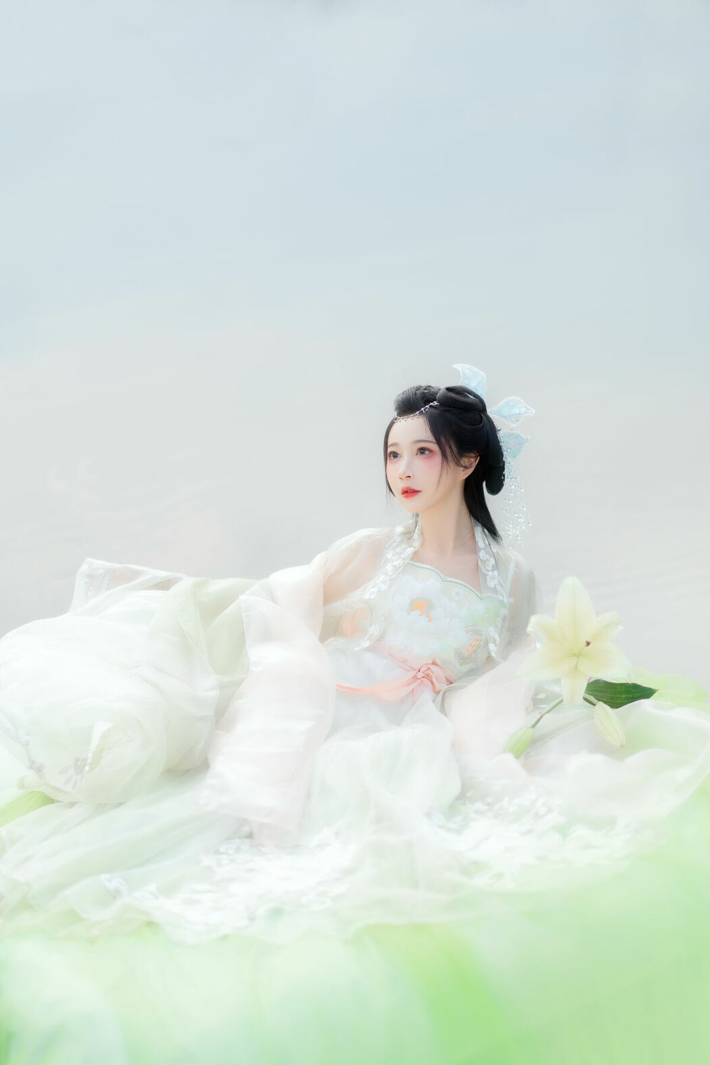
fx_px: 2514
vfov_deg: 23.9
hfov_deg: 16.1
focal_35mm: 85
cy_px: 532
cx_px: 355
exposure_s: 1/1000
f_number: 1.4
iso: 160
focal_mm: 85
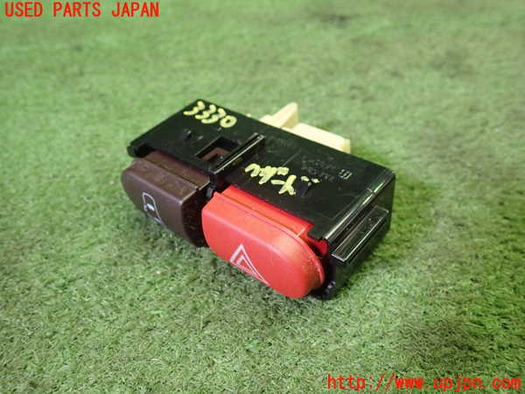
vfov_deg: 46.8
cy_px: 197
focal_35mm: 30
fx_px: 455
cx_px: 262
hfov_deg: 60.0
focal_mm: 5.5
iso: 640
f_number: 2.3
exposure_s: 1/125
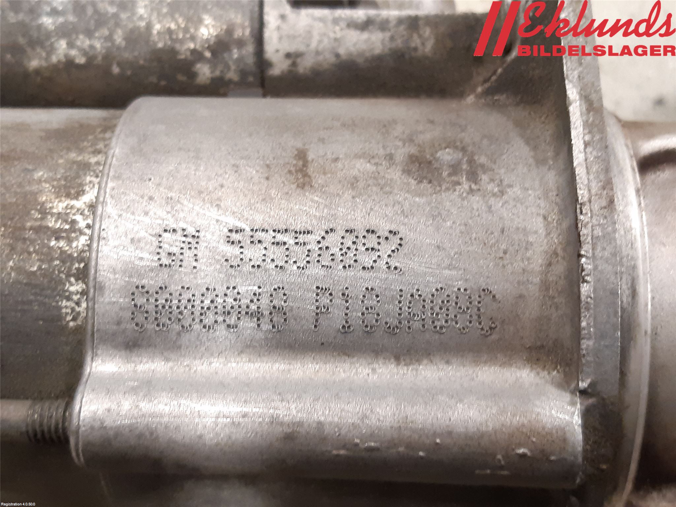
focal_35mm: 26
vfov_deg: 53.1
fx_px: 508
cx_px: 338
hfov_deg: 67.3
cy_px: 254
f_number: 1.7
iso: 200
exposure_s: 1/25
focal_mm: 3.93
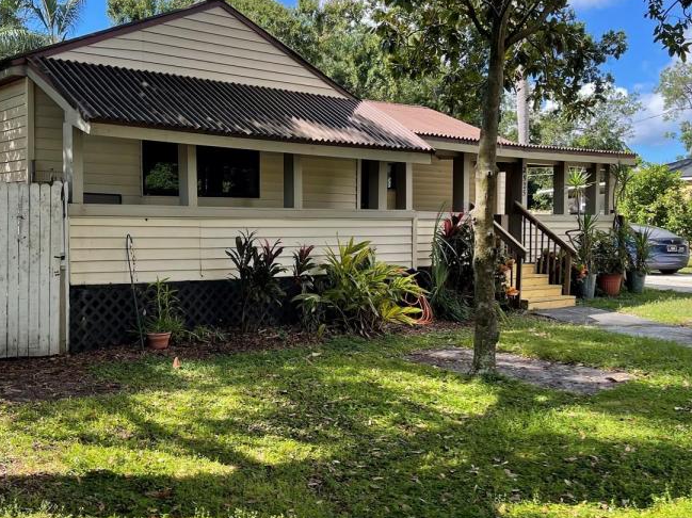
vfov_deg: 38.6
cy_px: 239
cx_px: 284
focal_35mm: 37
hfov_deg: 49.9
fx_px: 739
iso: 32
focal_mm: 5.1
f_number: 1.6
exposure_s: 1/801
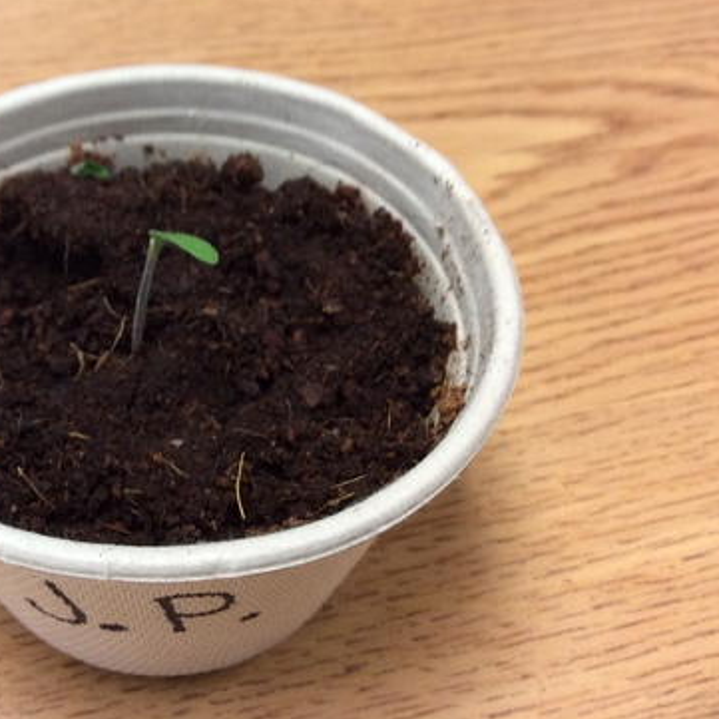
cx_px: 163
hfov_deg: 33.2
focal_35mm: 50
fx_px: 1175
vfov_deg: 33.9
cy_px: 291
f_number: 2.4
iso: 64
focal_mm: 3.3
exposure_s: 1/24
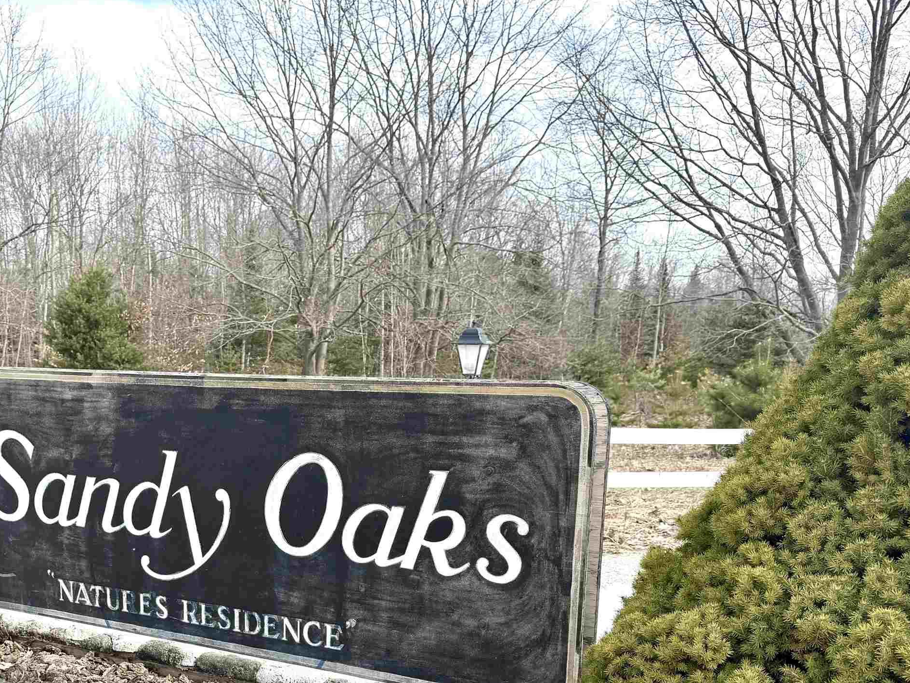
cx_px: 282
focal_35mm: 39
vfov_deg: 35.7
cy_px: 544
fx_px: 1025
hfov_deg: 46.9
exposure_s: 1/1361
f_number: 1.78
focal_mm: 6.76
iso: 80
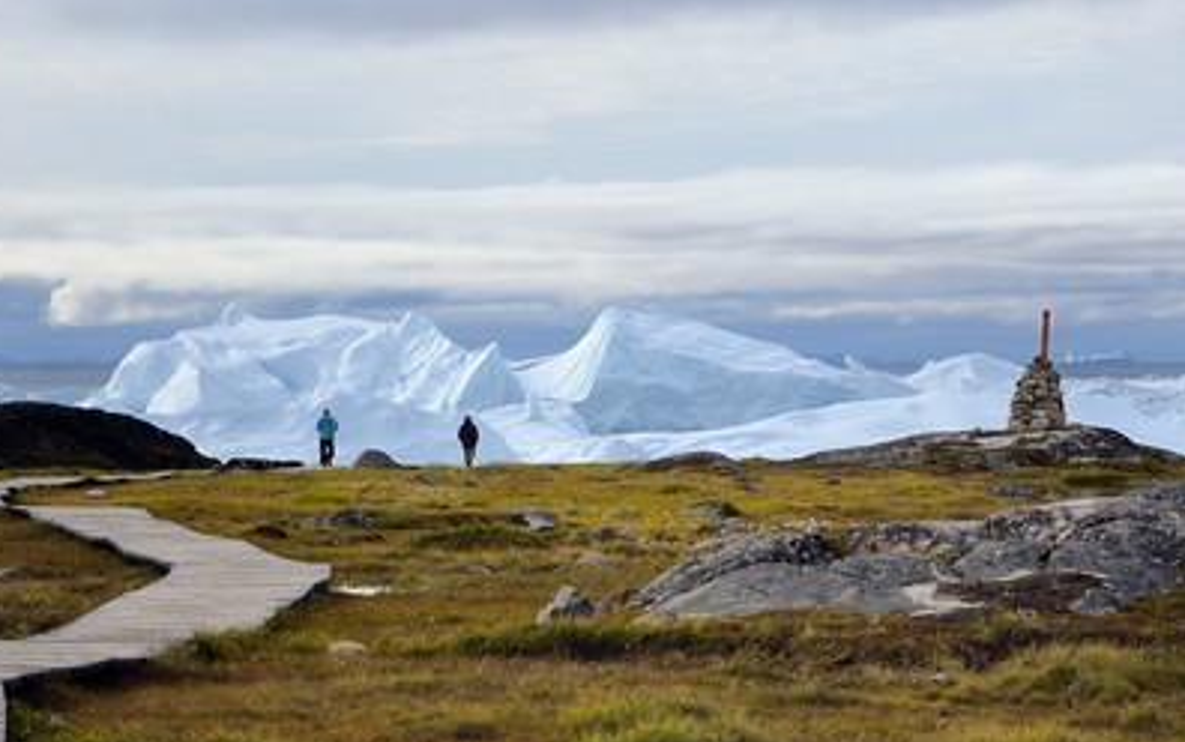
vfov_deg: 6.1
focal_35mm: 216
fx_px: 6980
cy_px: 410
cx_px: 560
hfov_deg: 9.7
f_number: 16
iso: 400
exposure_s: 1/320
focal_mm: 200
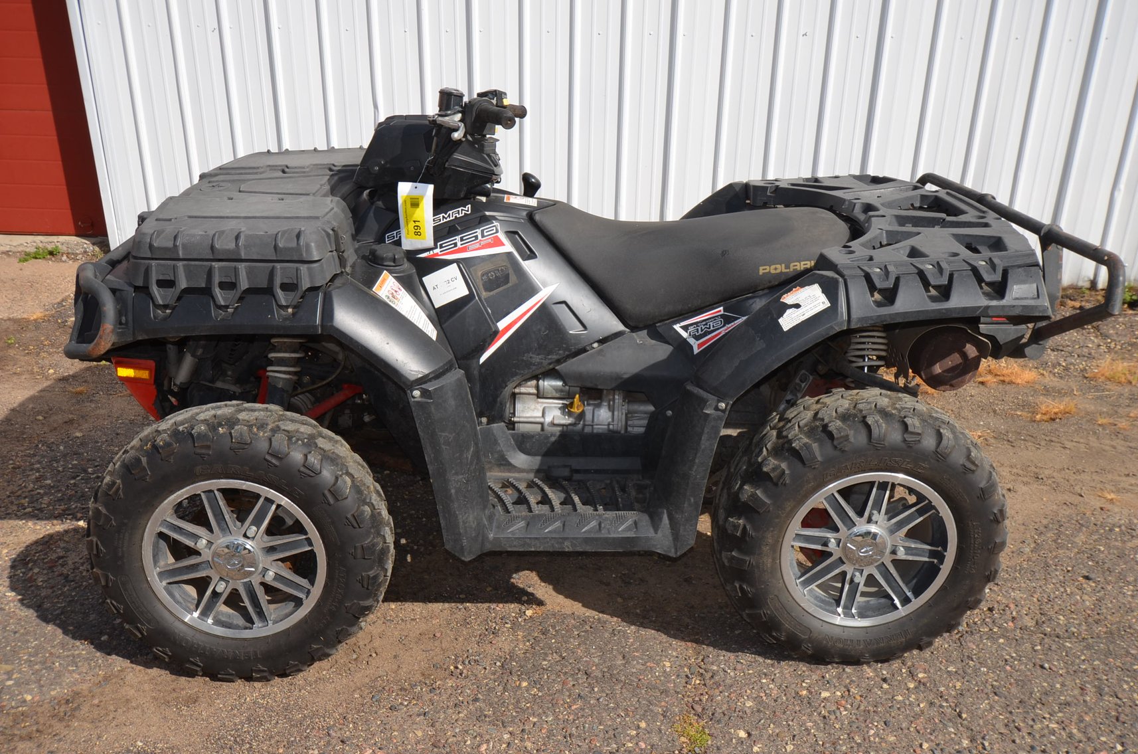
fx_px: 1041
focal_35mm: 33
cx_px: 569
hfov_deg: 57.3
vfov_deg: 39.8
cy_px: 377
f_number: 11
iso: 100
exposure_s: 1/200
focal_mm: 22
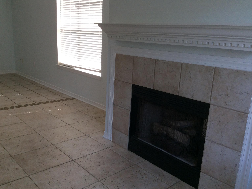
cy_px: 94
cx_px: 129
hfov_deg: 55.4
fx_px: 240
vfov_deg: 42.9
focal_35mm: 33
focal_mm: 3.3
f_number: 2.4
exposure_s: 1/60
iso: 50
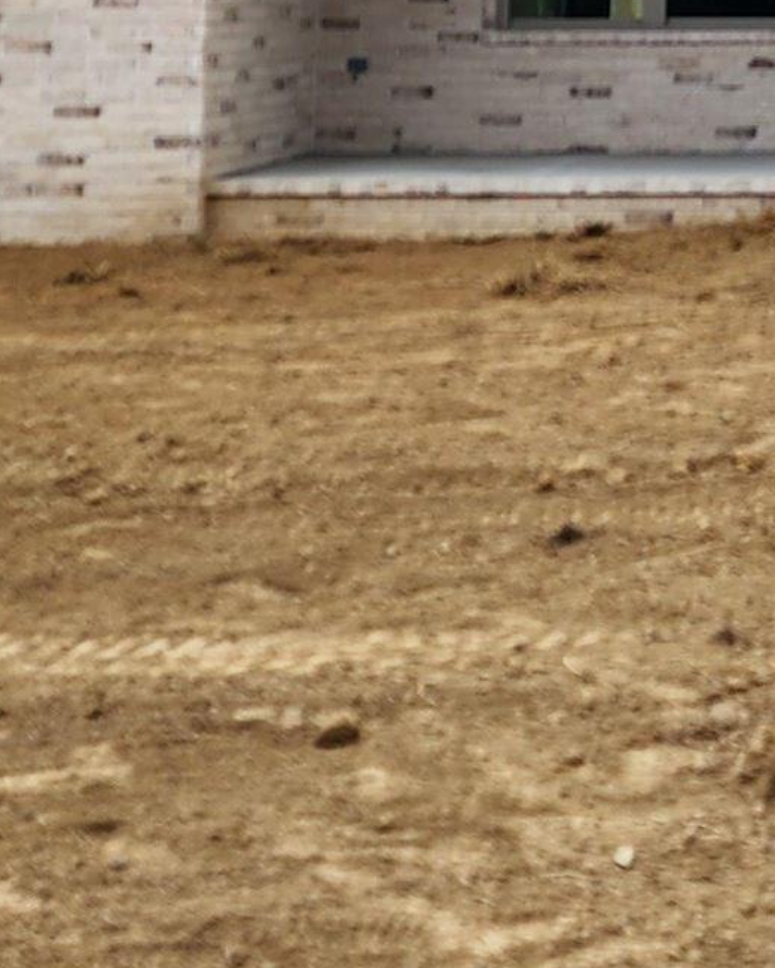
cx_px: 1013
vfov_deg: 16.8
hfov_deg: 14.0
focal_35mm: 106
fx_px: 3038
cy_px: -364
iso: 12
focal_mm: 6.4
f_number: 1.8
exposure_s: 1/365
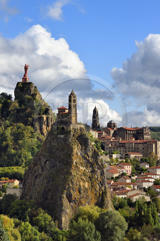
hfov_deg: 11.2
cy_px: 120
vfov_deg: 16.8
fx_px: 814
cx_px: 80
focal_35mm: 122
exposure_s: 1/250
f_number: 11
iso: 200
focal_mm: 122
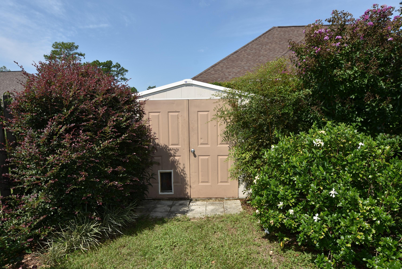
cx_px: 201
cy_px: 134
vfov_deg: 53.2
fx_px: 268
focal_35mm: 24
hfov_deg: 73.7
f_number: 8
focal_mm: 16
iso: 100
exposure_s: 1/250
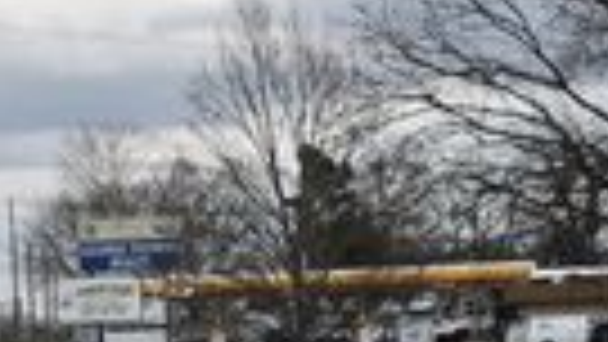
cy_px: 538
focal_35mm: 283
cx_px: 59
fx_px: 4563
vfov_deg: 4.3
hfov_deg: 7.6
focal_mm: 38
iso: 160
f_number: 8
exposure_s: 1/250
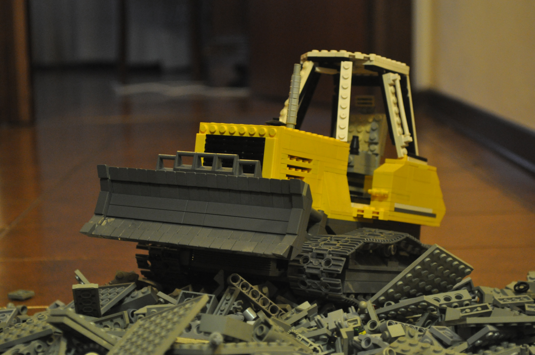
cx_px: 268
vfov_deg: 16.5
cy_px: 178
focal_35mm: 82
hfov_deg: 24.6
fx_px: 1225
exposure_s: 1/6
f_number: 5.6
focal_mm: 55
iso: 1600
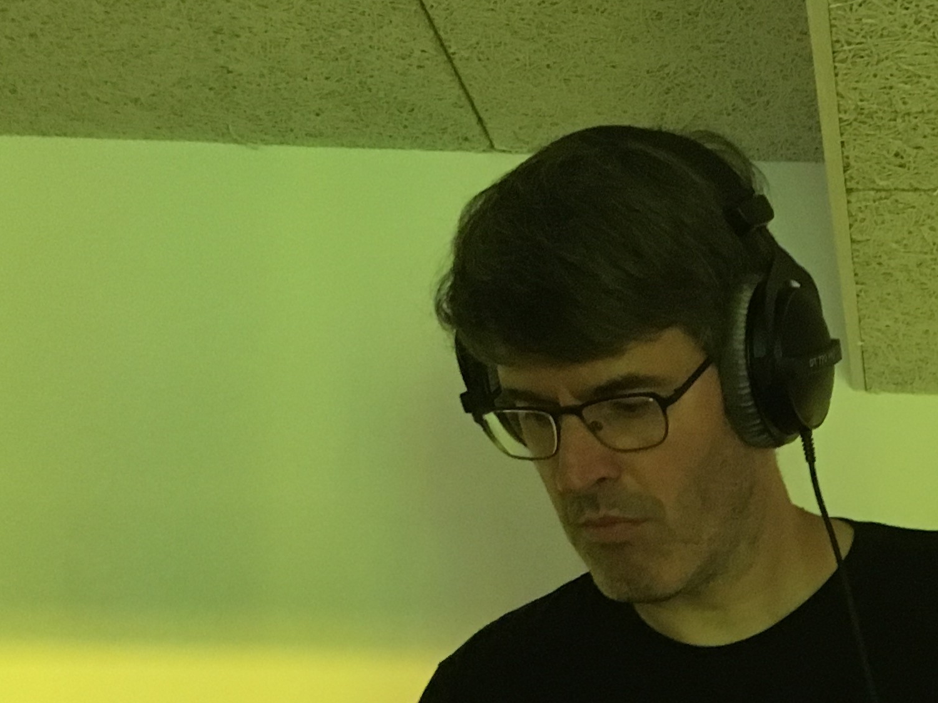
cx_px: 1000
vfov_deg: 17.7
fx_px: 2113
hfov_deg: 23.6
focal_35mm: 78
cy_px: 911
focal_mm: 4.15
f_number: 2.2
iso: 200
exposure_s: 1/17
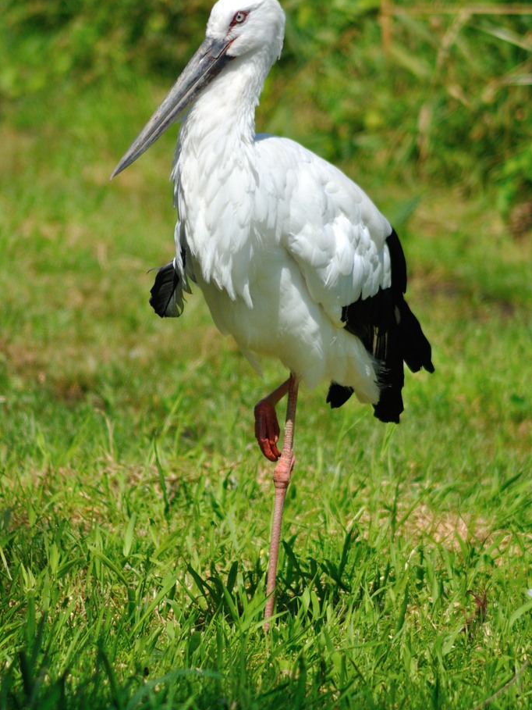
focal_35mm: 488
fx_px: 9998
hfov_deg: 3.0
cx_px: 266
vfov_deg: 4.1
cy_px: 311
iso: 200
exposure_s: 1/1600
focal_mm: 300
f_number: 5.6
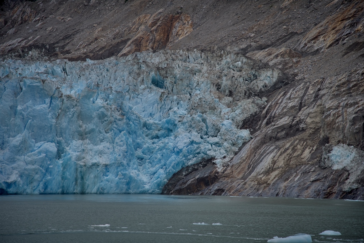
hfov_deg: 17.1
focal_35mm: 120
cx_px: 182
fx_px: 1214
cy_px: 122
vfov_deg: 11.4
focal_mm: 120
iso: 100
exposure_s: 1/250
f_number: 5.6
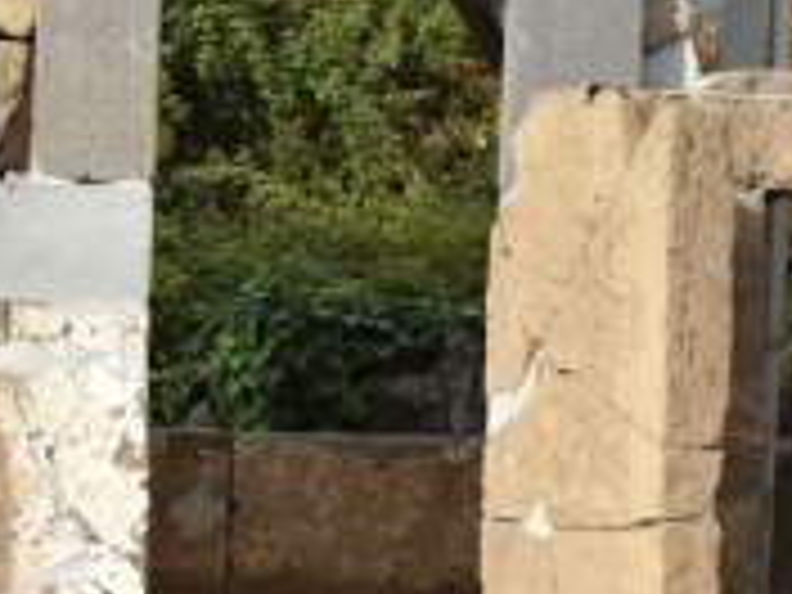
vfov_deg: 12.6
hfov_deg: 15.1
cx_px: 1278
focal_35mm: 118
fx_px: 2700
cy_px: 326
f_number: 4.5
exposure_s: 1/2500
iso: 800
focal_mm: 18
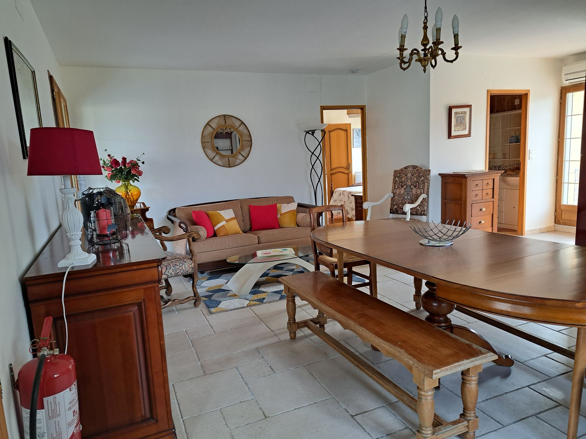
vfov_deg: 56.8
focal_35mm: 24
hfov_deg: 71.6
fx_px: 406
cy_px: 220
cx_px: 293
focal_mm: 5.23
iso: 80
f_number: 1.8
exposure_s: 1/50
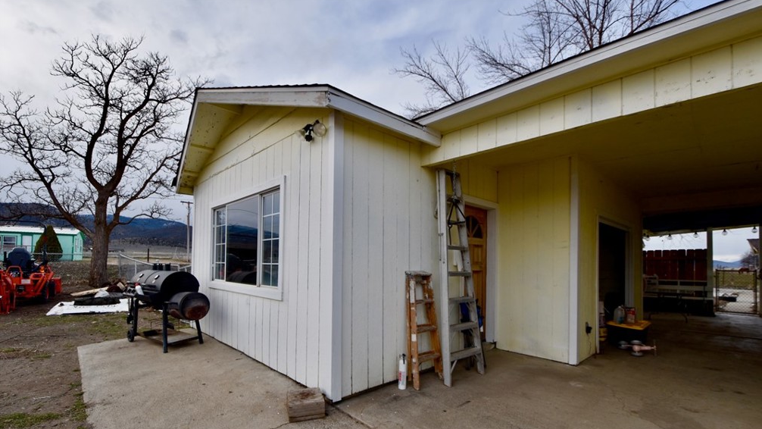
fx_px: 323
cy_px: 255
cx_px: 386
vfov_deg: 66.5
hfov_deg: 99.4
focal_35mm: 16
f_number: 7.1
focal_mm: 10
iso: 200
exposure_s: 1/250
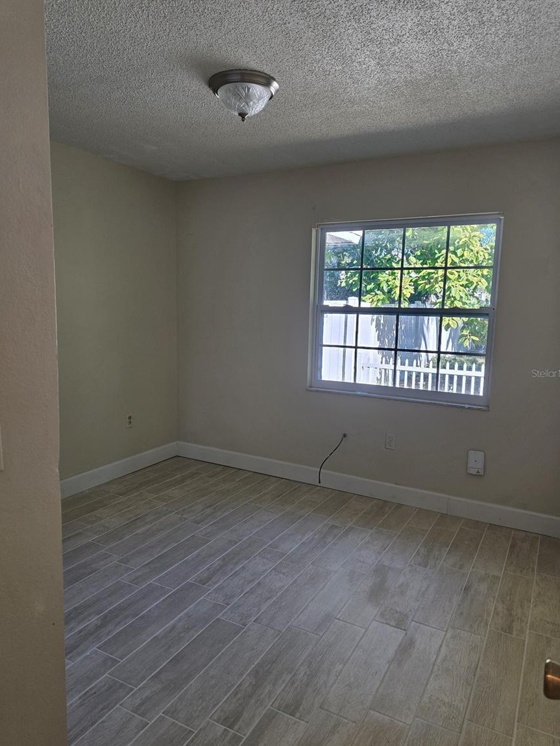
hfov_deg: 56.8
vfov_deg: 71.6
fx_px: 517
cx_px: 286
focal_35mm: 24
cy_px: 373
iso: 80
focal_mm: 6.3
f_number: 1.7
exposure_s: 1/120
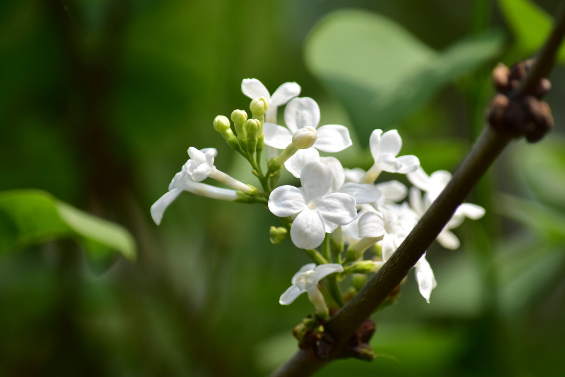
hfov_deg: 4.6
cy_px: 188
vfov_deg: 3.1
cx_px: 282
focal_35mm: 450
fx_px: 7062
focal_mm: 300
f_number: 9
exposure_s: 1/640
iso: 400
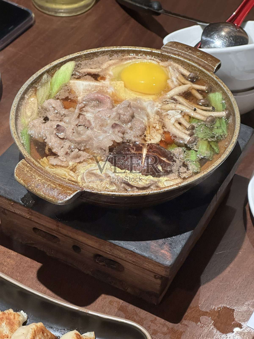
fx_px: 753
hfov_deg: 19.1
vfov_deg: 25.3
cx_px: 127
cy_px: 170
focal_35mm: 77
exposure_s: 1/50
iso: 640
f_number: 2.8
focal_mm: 9
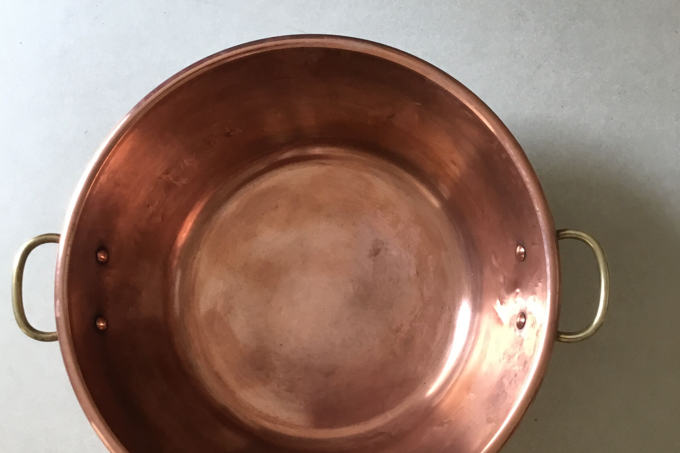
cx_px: 337
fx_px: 831
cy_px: 263
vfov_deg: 30.5
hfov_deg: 44.5
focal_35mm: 44
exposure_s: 1/33
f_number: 2.4
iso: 32
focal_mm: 3.3
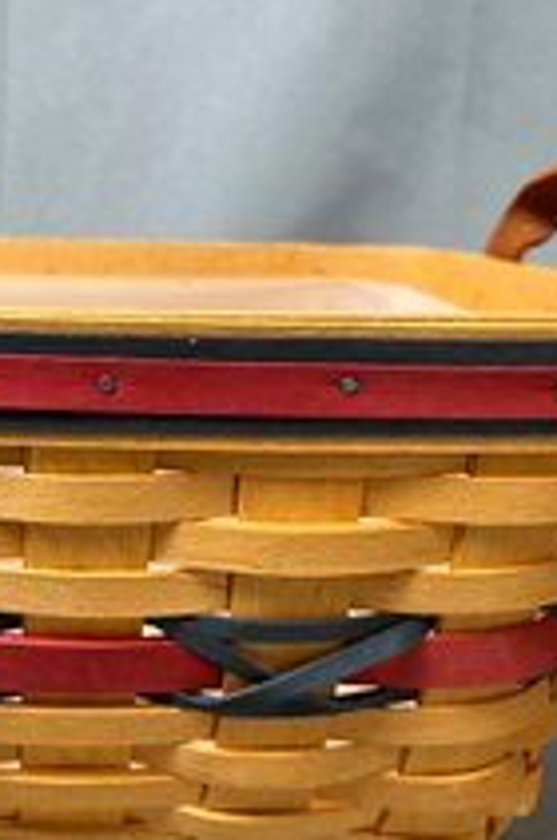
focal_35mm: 44
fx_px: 1024
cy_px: 436
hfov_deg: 29.2
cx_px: 54
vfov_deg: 44.6
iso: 100
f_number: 1.5
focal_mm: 5.7
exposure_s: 1/60
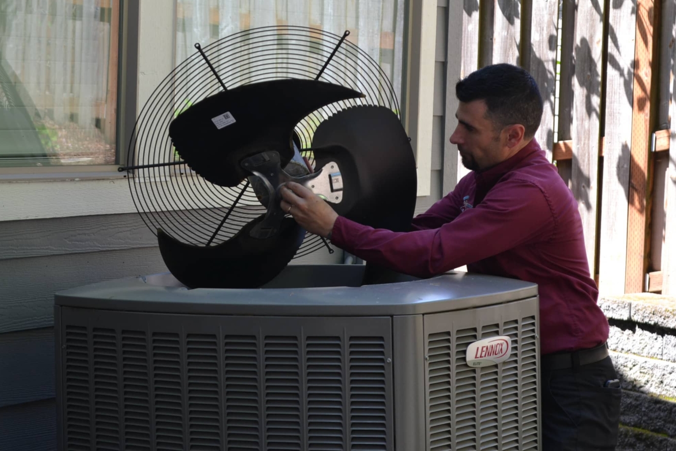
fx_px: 1795
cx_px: 362
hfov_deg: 21.3
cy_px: 206
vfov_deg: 14.3
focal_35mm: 96
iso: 400
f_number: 5.6
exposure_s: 1/125
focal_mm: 55
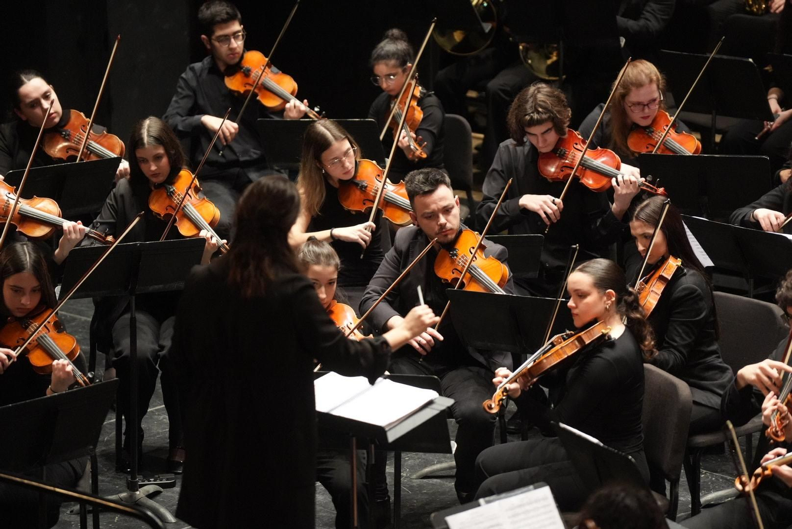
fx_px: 4403
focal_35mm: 200
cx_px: 396
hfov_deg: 10.3
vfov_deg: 6.9
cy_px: 264
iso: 6400
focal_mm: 200
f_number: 4
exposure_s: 1/400
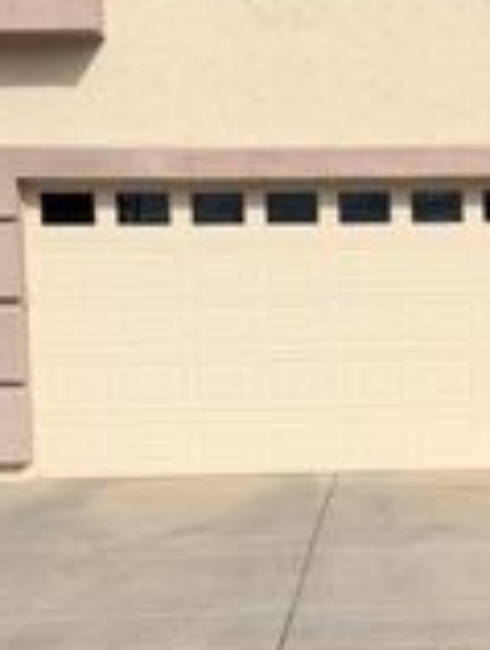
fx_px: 1901
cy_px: 520
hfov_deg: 14.3
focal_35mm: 101
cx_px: 544
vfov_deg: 19.2
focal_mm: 6.76
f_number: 1.78
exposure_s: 1/9091
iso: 80
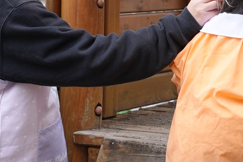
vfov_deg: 7.6
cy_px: 21
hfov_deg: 11.2
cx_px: 278
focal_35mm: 181
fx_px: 1223
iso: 80
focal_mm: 55
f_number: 4
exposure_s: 1/160
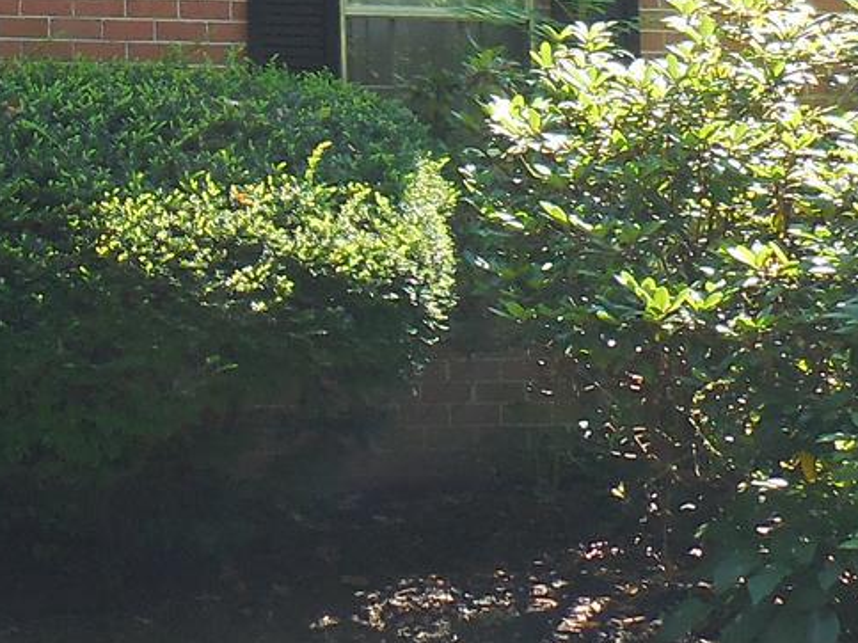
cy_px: -277
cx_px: -245
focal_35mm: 106
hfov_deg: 17.4
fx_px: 2627
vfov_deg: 13.3
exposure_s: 1/100
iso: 125
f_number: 3.7
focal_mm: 4.5
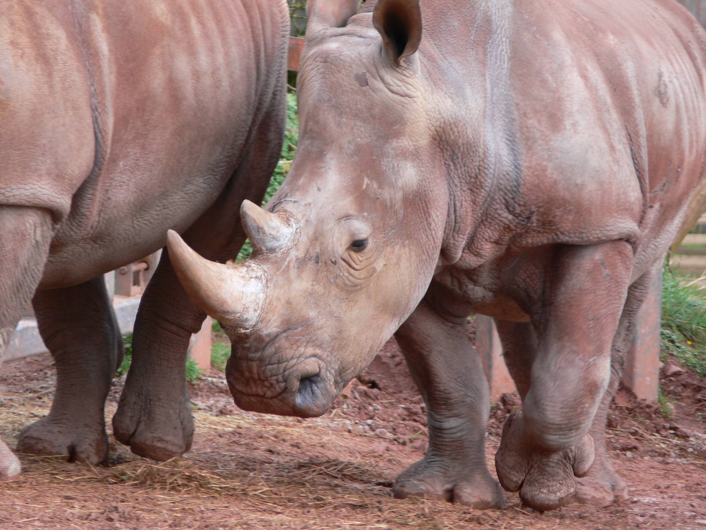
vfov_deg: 3.5
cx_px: 353
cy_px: 265
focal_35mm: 420
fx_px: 8566
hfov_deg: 4.7
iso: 80
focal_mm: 88.8
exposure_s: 1/50
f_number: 3.7
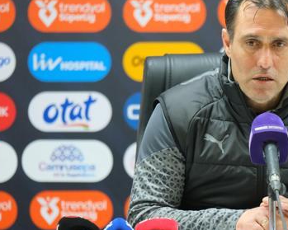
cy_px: 133
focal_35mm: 347
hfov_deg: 5.6
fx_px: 2957
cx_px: 242
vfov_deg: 4.5
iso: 4000
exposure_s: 1/160
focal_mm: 140
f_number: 3.2
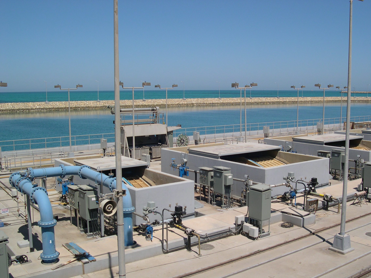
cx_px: 186
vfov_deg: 37.7
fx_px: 407
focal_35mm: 38
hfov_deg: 49.0
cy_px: 139
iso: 100
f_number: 7.6
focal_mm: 8
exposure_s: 1/304
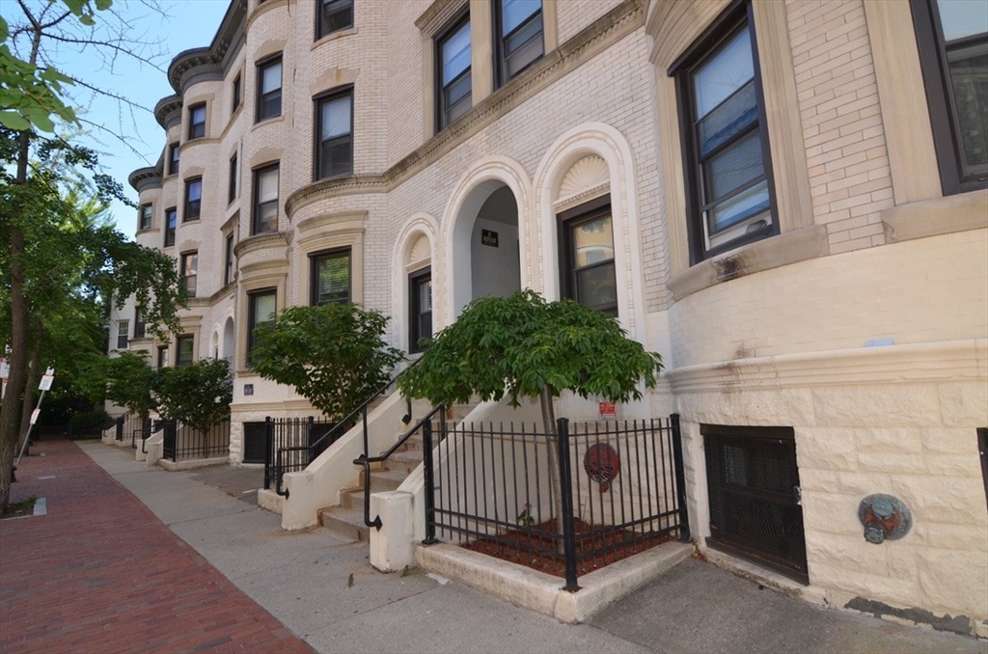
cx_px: 494
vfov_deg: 63.0
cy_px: 327
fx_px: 534
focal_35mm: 20
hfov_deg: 85.5
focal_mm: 13
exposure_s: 1/160
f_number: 6.3
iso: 100
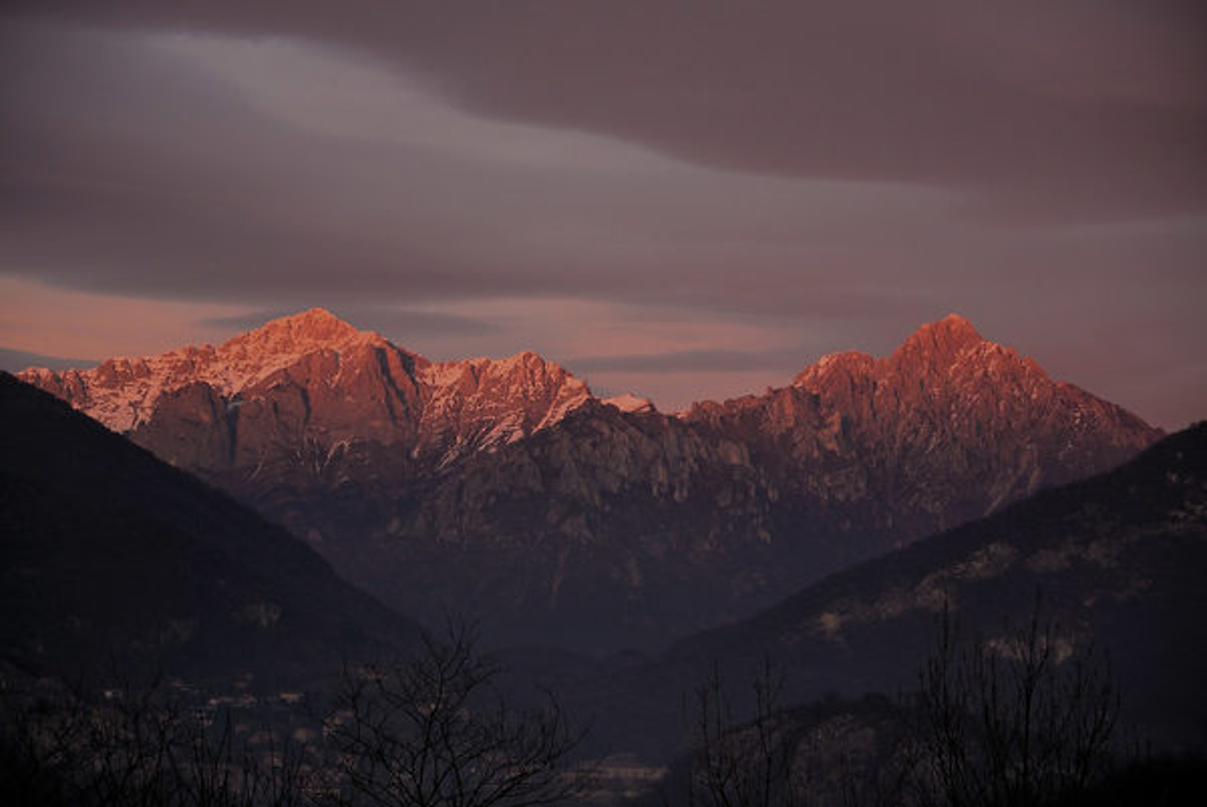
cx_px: 604
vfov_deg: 12.4
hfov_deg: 18.4
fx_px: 3724
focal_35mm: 111
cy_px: 404
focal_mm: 41.2
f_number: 4
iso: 200
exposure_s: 1/60
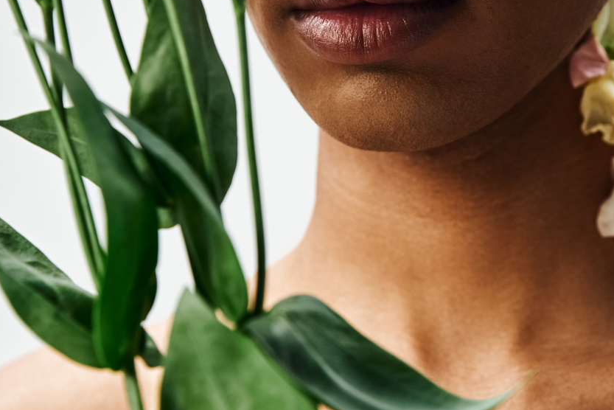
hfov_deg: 22.5
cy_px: 157
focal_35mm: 90
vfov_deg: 15.2
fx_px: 1535
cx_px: 420
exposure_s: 1/160
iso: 160
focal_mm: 50
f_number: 6.3
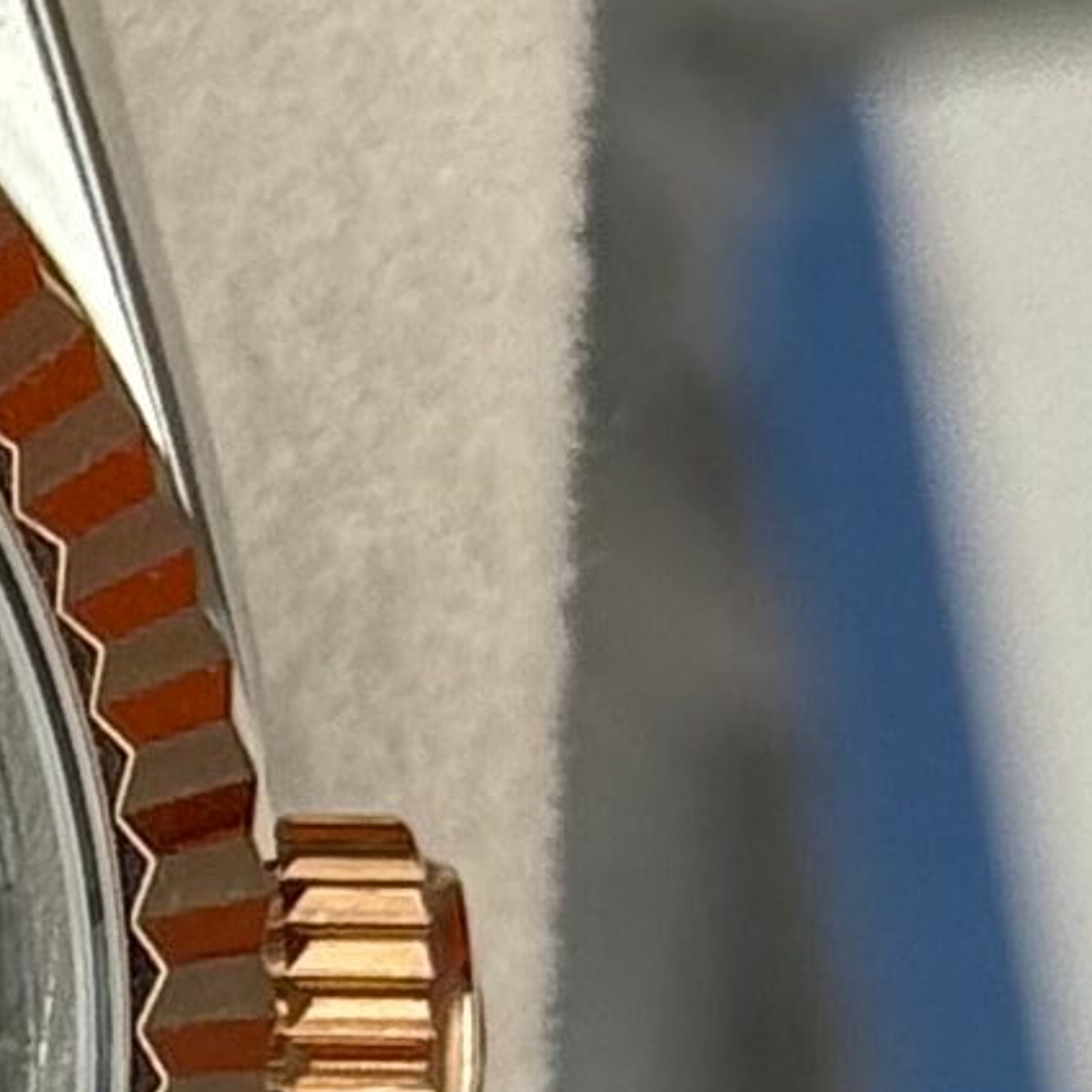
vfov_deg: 4.3
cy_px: 1002
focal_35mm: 403
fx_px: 14383
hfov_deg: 4.3
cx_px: -1020
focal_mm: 6.76
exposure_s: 1/837
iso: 64
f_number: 1.78
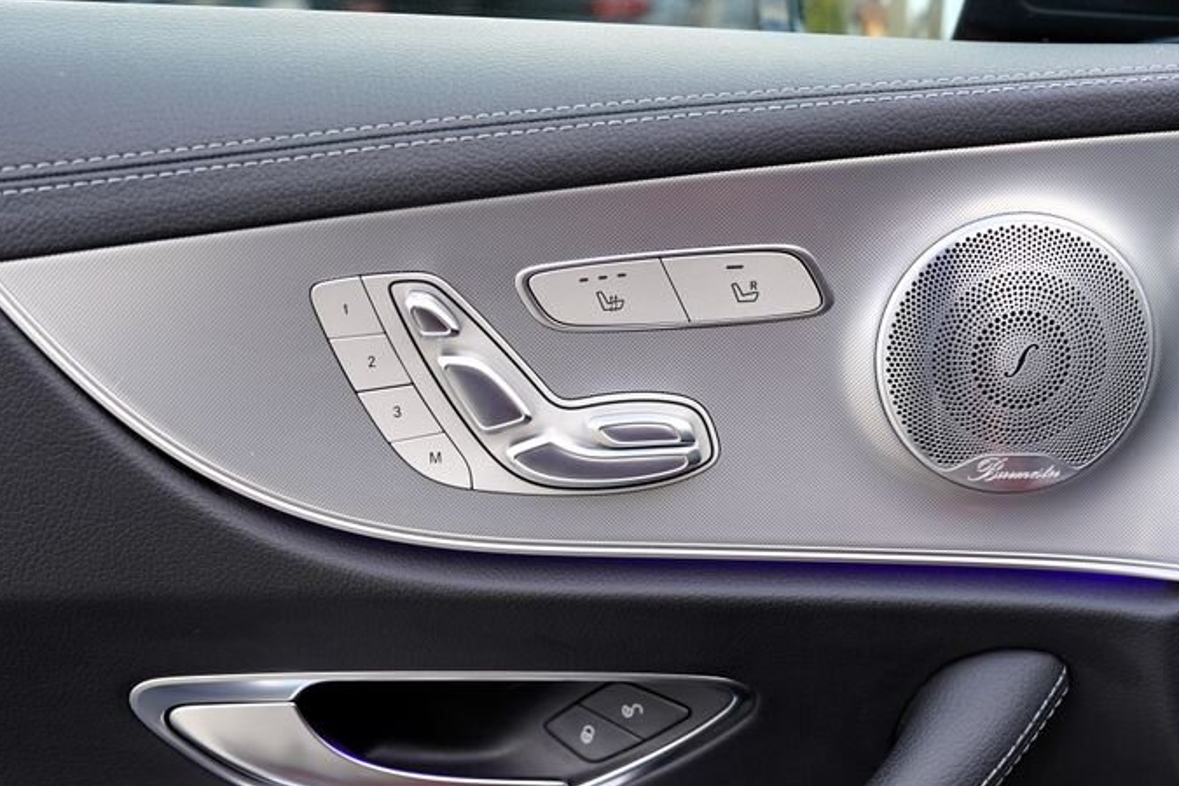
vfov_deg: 30.3
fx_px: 1441
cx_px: 730
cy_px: 507
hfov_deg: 44.2
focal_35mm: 44
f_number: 4
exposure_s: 1/60
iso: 100
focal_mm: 29
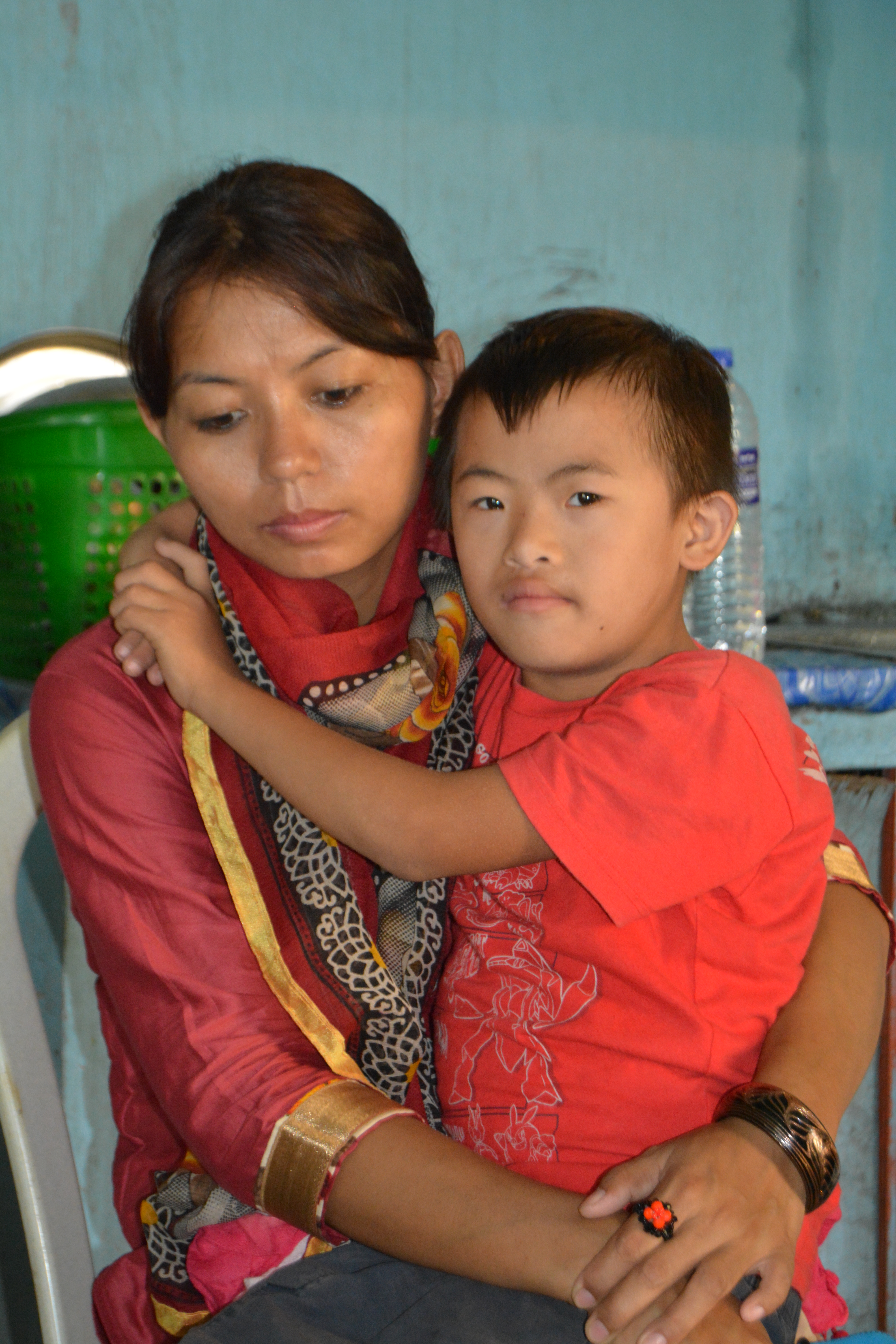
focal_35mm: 82
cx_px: 448
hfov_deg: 16.6
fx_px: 3080
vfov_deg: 24.6
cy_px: 672
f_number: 5.6
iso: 2500
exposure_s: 1/60
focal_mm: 55
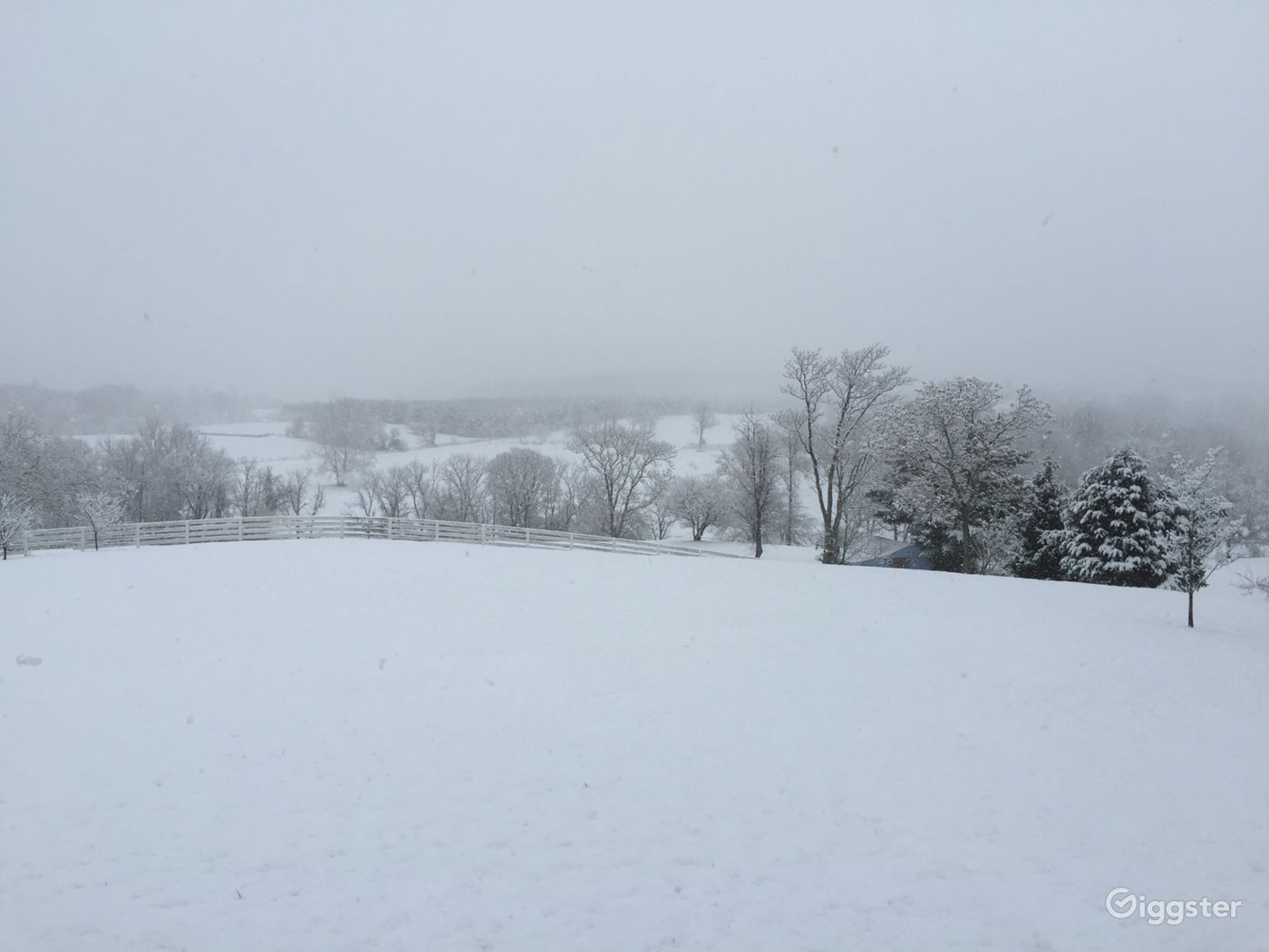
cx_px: 634
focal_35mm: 29
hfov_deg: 61.7
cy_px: 476
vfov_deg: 48.2
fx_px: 1063
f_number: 2.2
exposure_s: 1/1276
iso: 32
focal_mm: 4.15
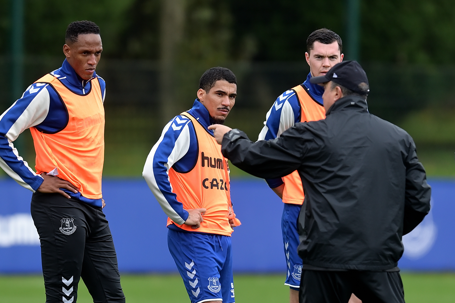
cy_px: 152
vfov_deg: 3.4
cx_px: 228
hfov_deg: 5.2
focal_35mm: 400
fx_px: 5055
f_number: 3.5
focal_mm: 400
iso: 1250
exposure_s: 1/2000
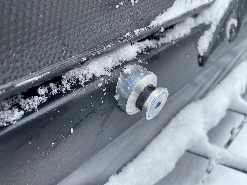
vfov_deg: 54.9
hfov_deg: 69.4
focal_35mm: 25
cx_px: 124
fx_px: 178
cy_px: 92
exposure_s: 1/121
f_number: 1.8
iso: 50
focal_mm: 4.25
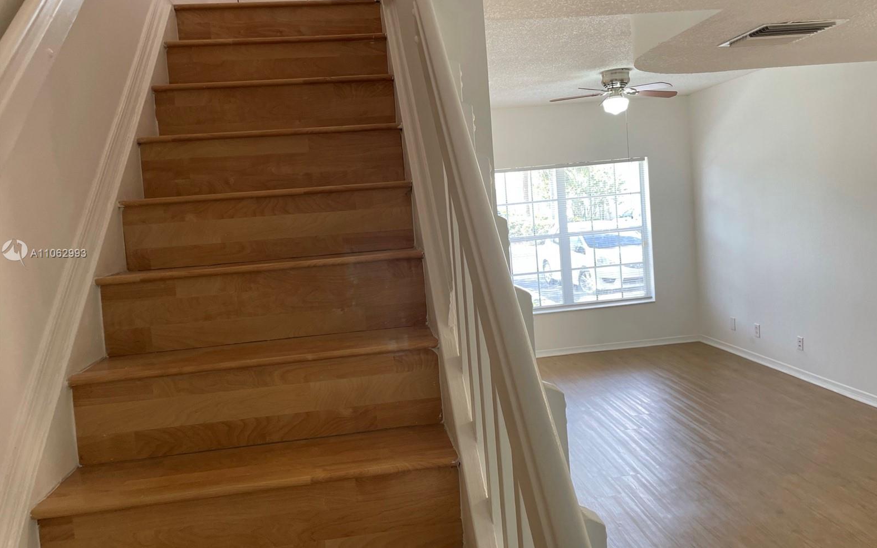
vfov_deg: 44.5
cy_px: 254
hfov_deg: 66.5
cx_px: 444
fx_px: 669
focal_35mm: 28
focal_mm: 4.2
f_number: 1.6
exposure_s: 1/120
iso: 100
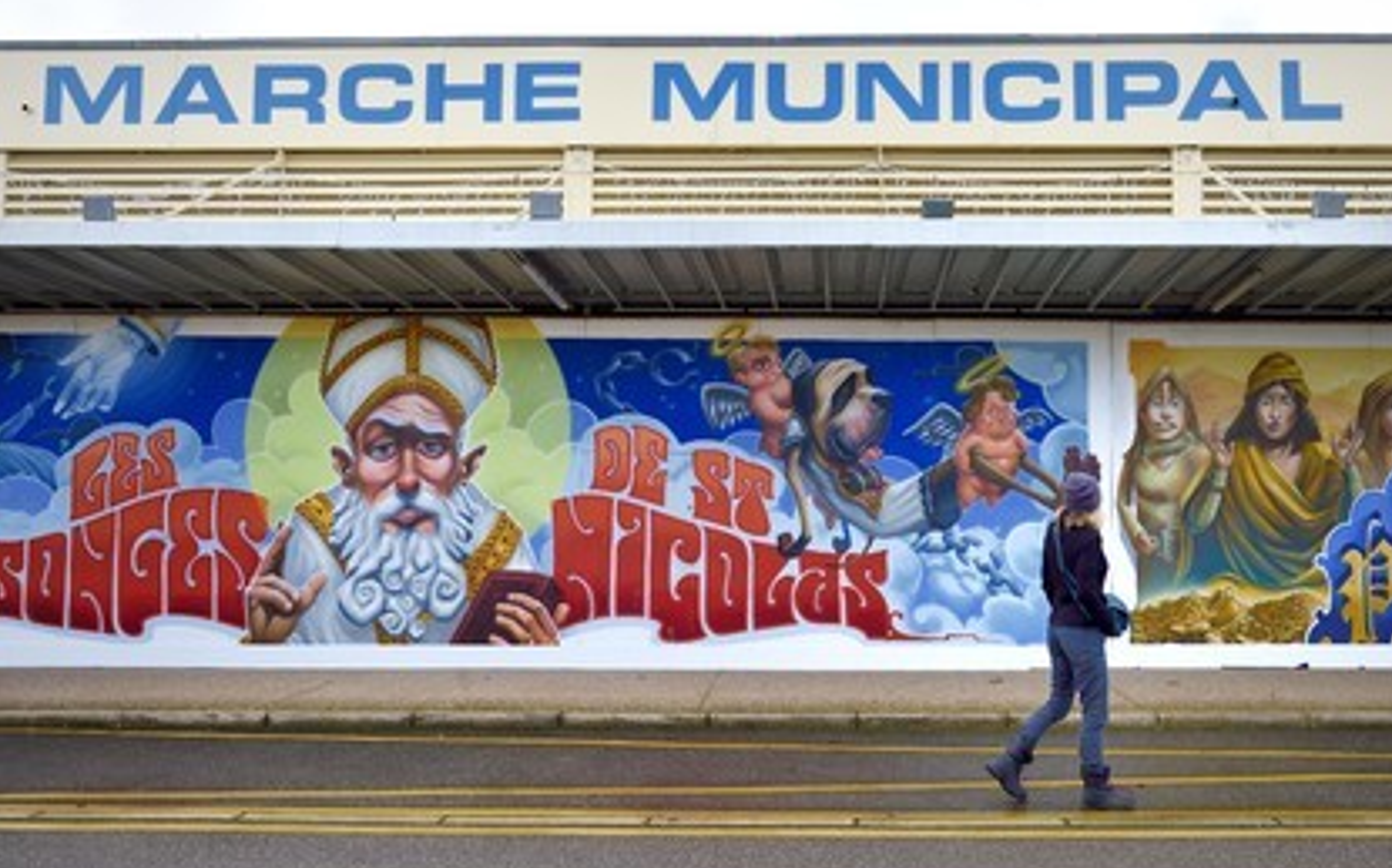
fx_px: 1213
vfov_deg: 39.4
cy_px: 446
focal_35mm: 32
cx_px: 701
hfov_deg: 59.7
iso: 400
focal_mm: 31
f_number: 8
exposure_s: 1/320
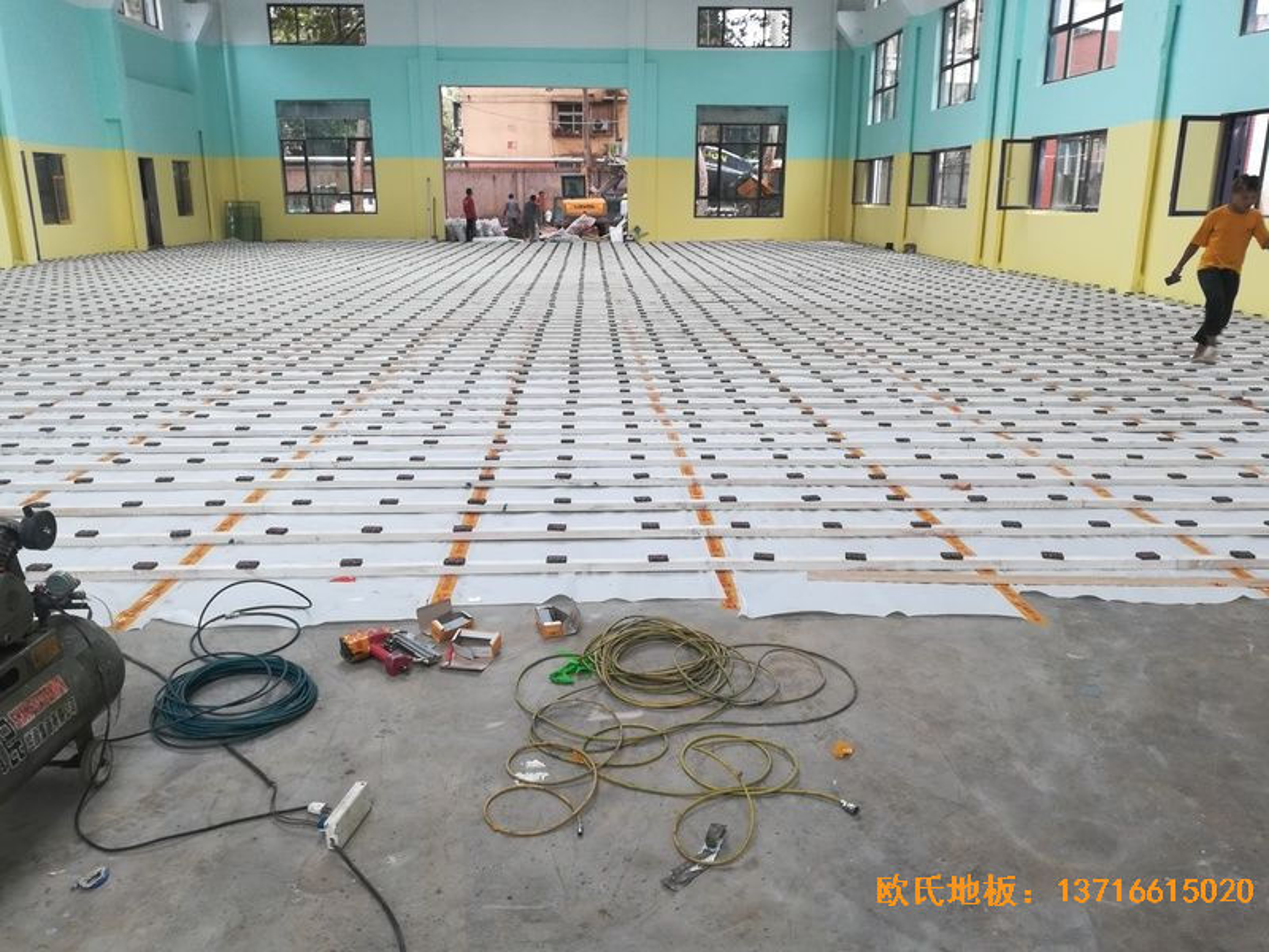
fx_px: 953
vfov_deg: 53.1
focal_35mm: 26
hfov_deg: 67.3
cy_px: 476
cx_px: 634
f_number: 2.2
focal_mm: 3.83
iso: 64
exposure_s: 1/50
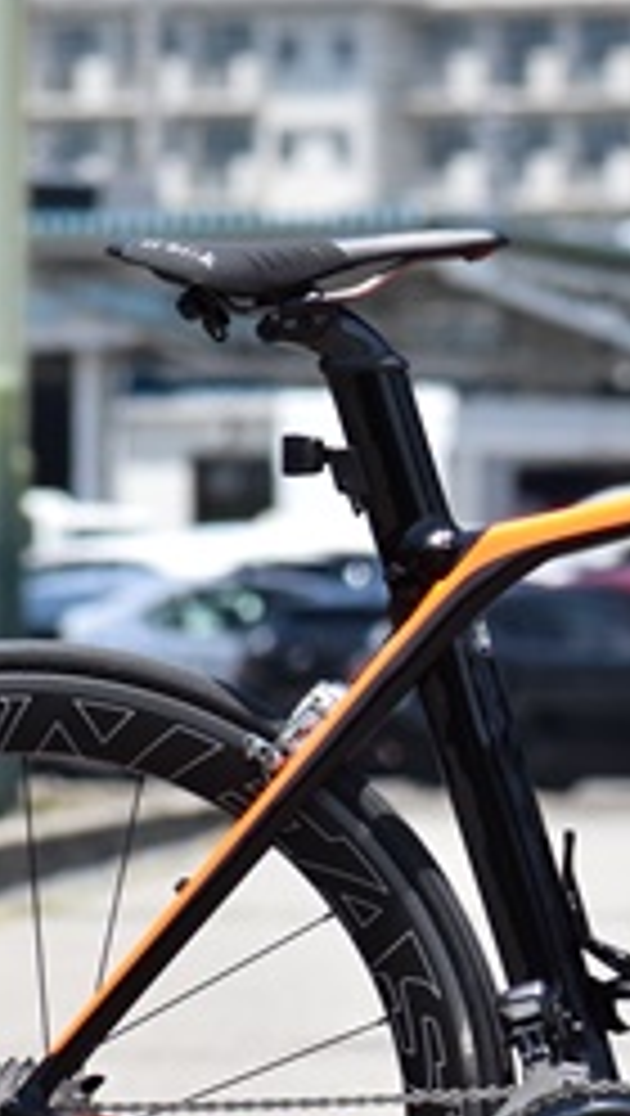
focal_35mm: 543
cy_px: 720
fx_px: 16082
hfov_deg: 2.2
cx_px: 756
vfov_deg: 4.0
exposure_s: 1/4000
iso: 1000
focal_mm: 130
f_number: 7.1
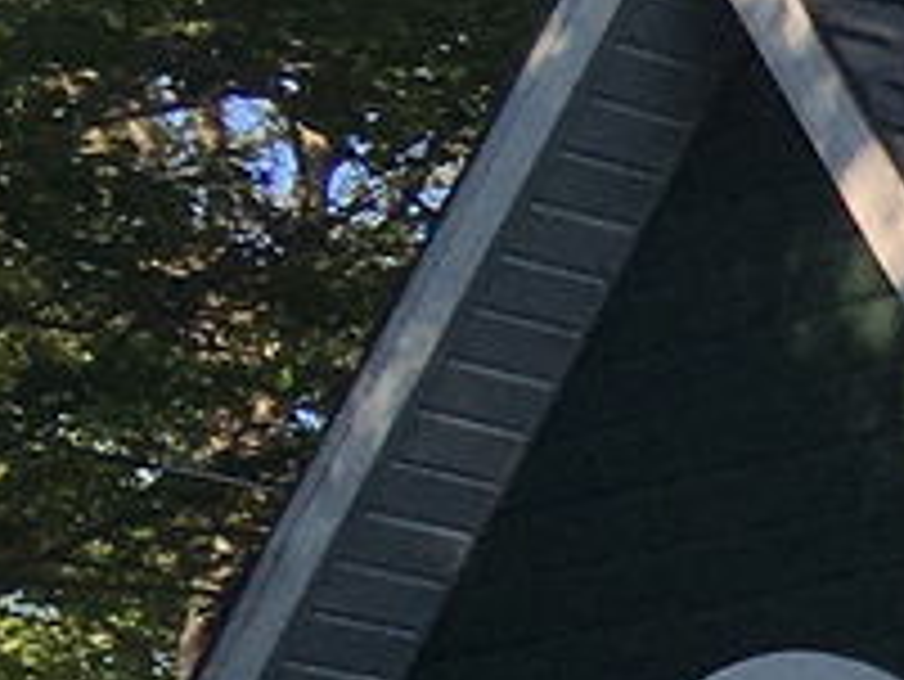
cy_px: 1274
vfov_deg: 6.3
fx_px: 6036
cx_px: 3553
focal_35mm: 231
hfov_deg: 6.8
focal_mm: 4.15
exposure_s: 1/534
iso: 25
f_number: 2.2
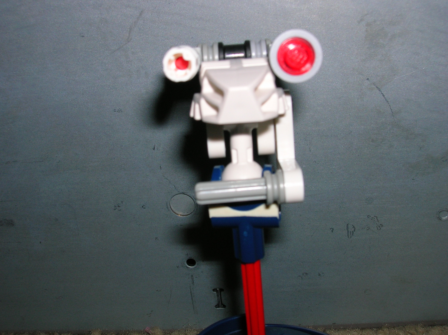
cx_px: 224
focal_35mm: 46
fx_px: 595
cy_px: 168
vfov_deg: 31.5
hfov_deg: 41.3
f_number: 5.4
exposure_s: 1/60.1
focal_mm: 7.7
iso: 50
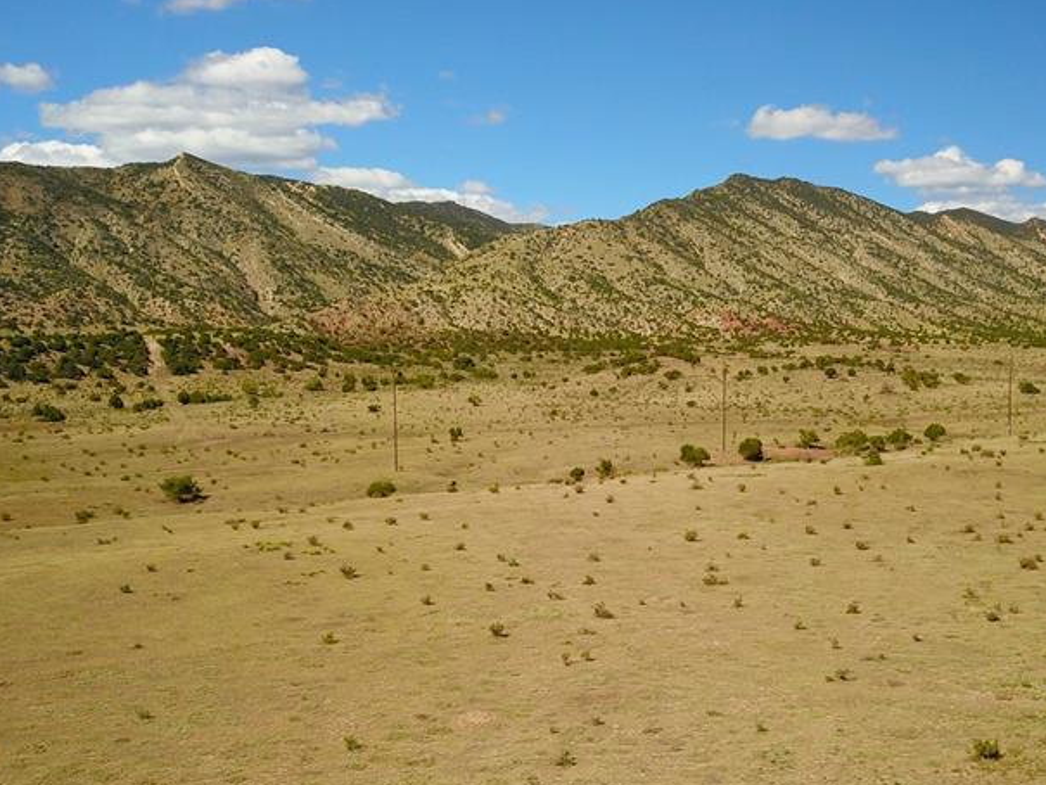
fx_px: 1330
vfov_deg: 32.7
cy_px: 490
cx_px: 591
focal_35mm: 44
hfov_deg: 42.8
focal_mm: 4.73
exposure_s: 1/778
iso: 100
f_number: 2.2
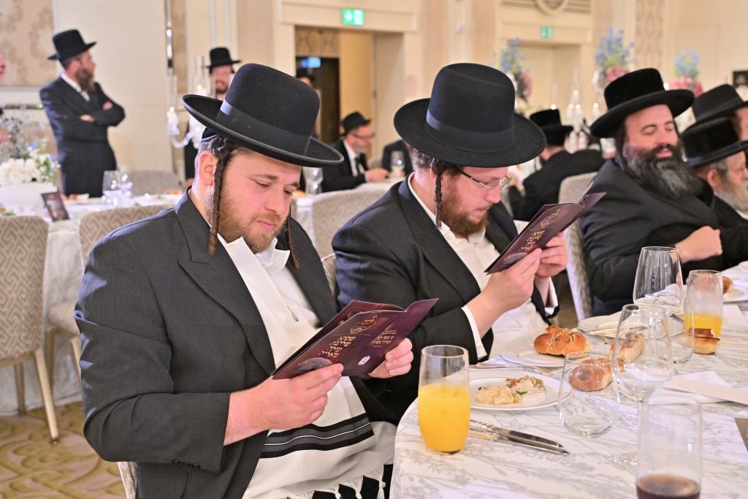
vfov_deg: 32.6
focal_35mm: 41
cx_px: 374
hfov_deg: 47.4
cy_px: 250
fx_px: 852
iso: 2000
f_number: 4
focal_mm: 41
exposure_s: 1/200
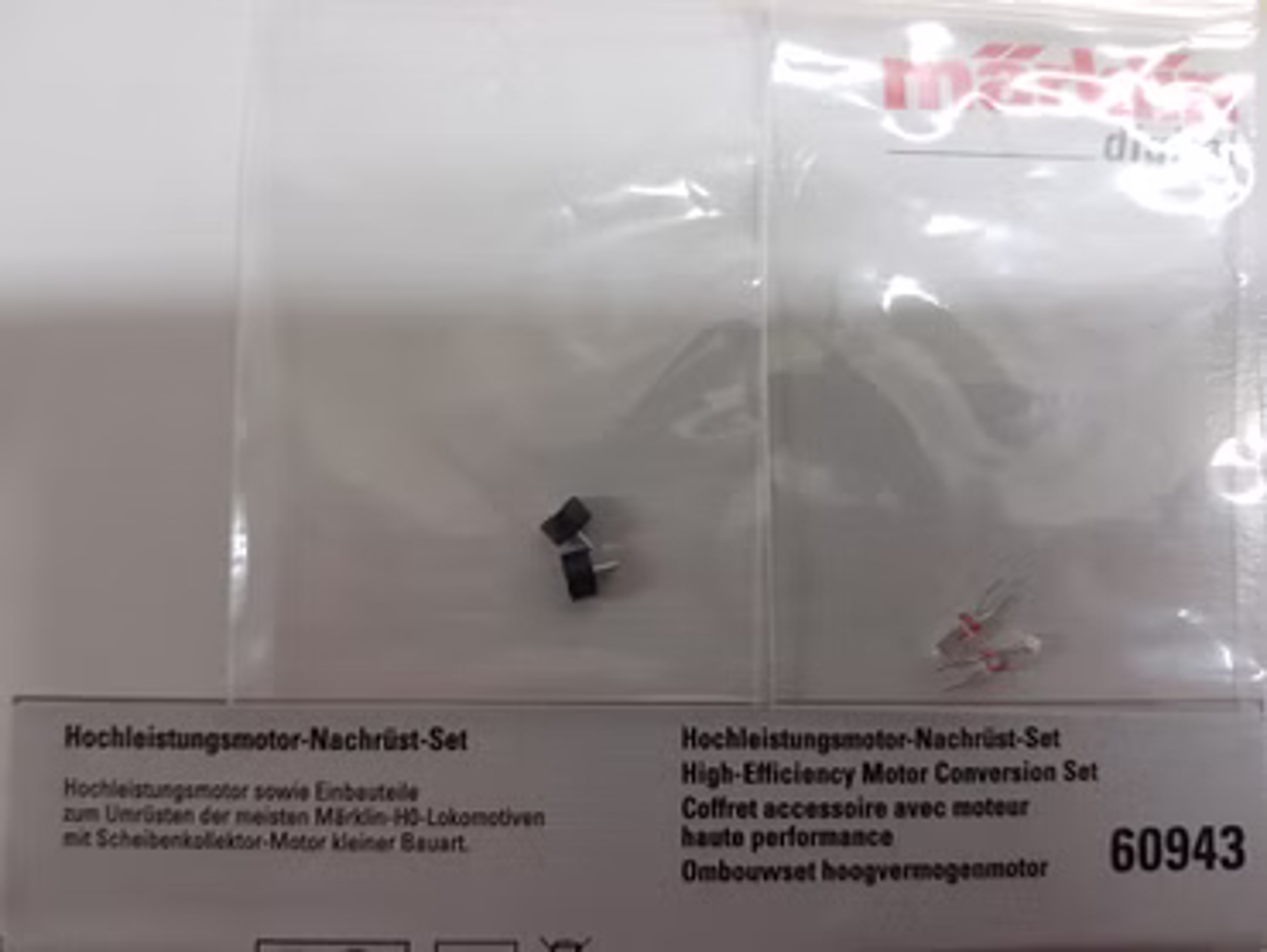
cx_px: 634
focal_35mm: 26
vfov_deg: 53.1
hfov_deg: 67.3
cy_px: 476
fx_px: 952
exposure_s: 1/50
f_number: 1.7
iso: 125
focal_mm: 4.2
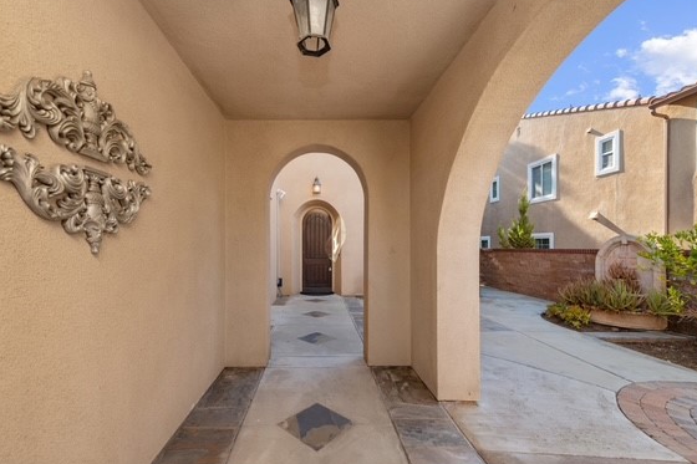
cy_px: 246
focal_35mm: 16
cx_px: 317
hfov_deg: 96.5
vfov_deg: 73.6
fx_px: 310
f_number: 5
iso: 200
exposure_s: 1/100
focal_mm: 14
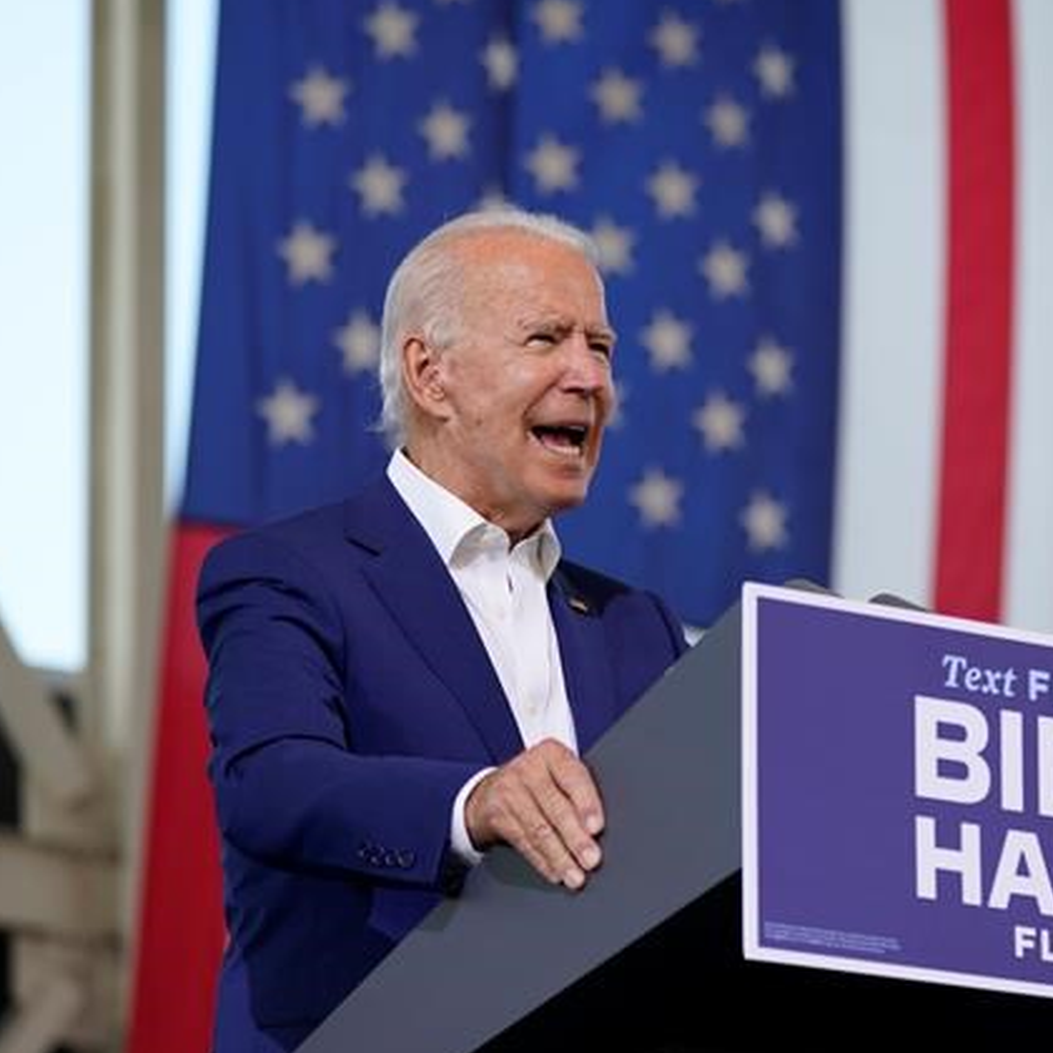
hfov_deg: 9.1
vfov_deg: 9.1
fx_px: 6608
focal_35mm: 192
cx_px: 677
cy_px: 528
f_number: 5.6
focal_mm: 146
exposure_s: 1/640
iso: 640
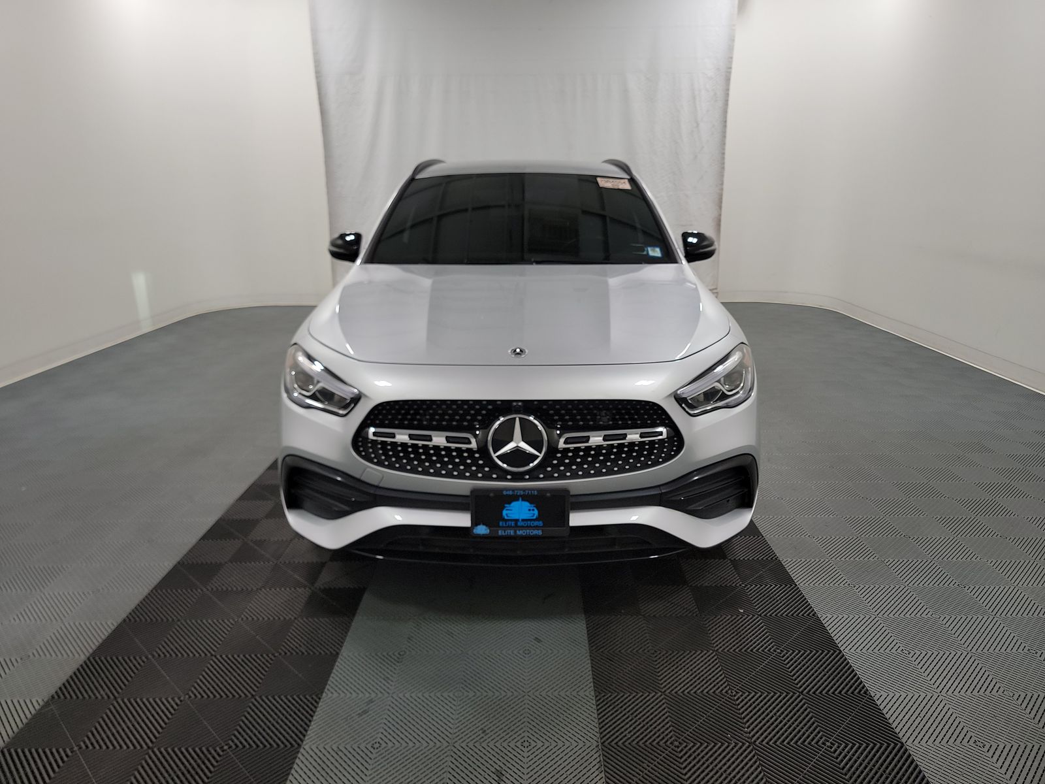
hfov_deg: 71.6
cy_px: 392
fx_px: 725
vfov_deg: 56.8
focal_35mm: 24
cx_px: 522
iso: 103
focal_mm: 6.7
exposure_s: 1/59
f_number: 1.8
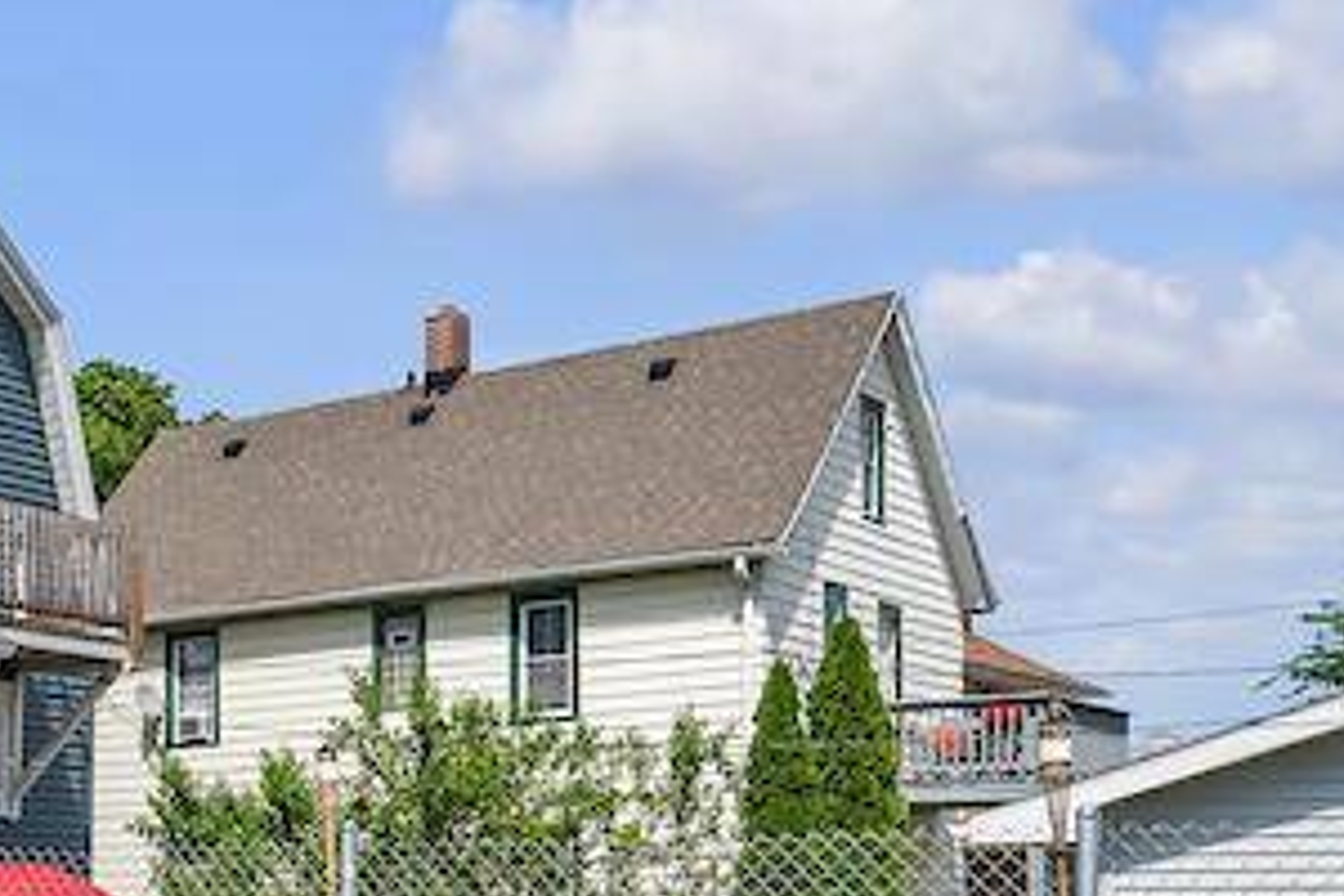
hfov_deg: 30.0
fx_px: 2091
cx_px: -300
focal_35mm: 56
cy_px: 999
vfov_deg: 22.7
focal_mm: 14
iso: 400
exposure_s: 1/2000
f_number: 9
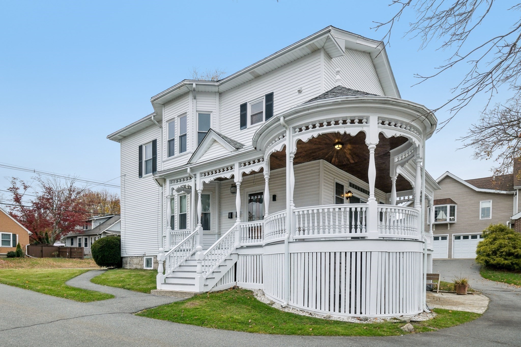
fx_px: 289
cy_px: 174
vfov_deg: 61.9
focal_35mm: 20
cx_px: 260
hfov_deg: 84.0
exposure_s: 1/400
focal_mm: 13.2
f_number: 5.6
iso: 320
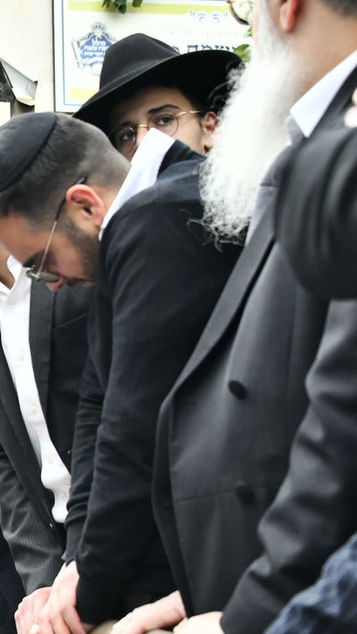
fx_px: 1396
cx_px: -213
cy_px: 360
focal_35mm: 83
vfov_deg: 25.6
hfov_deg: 13.5
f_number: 5.6
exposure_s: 1/320
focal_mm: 40
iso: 1600
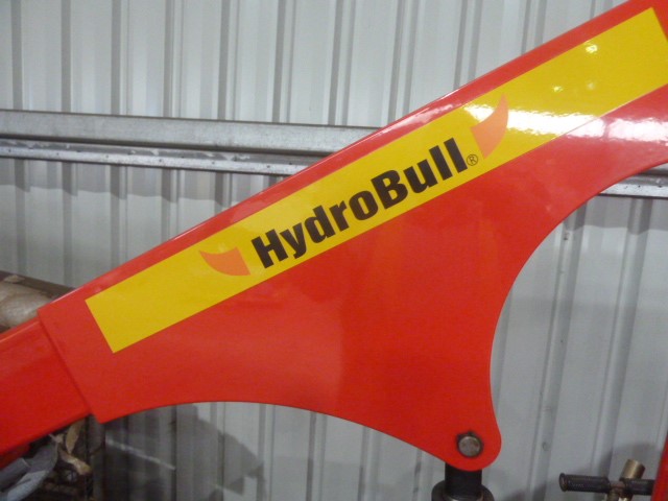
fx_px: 482
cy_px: 250
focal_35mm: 25
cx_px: 334
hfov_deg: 69.4
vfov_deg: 54.9
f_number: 3.3
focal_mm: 4.1
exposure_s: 1/25
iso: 800
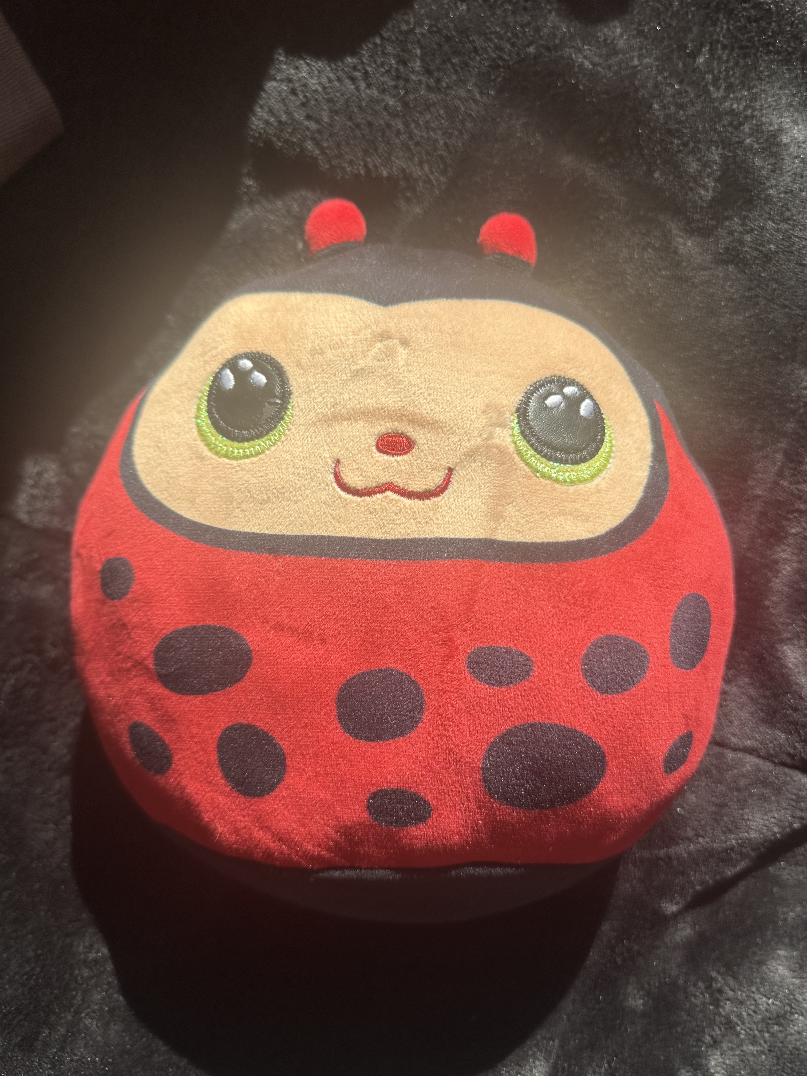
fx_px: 746
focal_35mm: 24
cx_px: 404
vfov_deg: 71.6
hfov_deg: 56.8
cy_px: 538
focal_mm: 6.86
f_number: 1.78
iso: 80
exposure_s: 1/1779
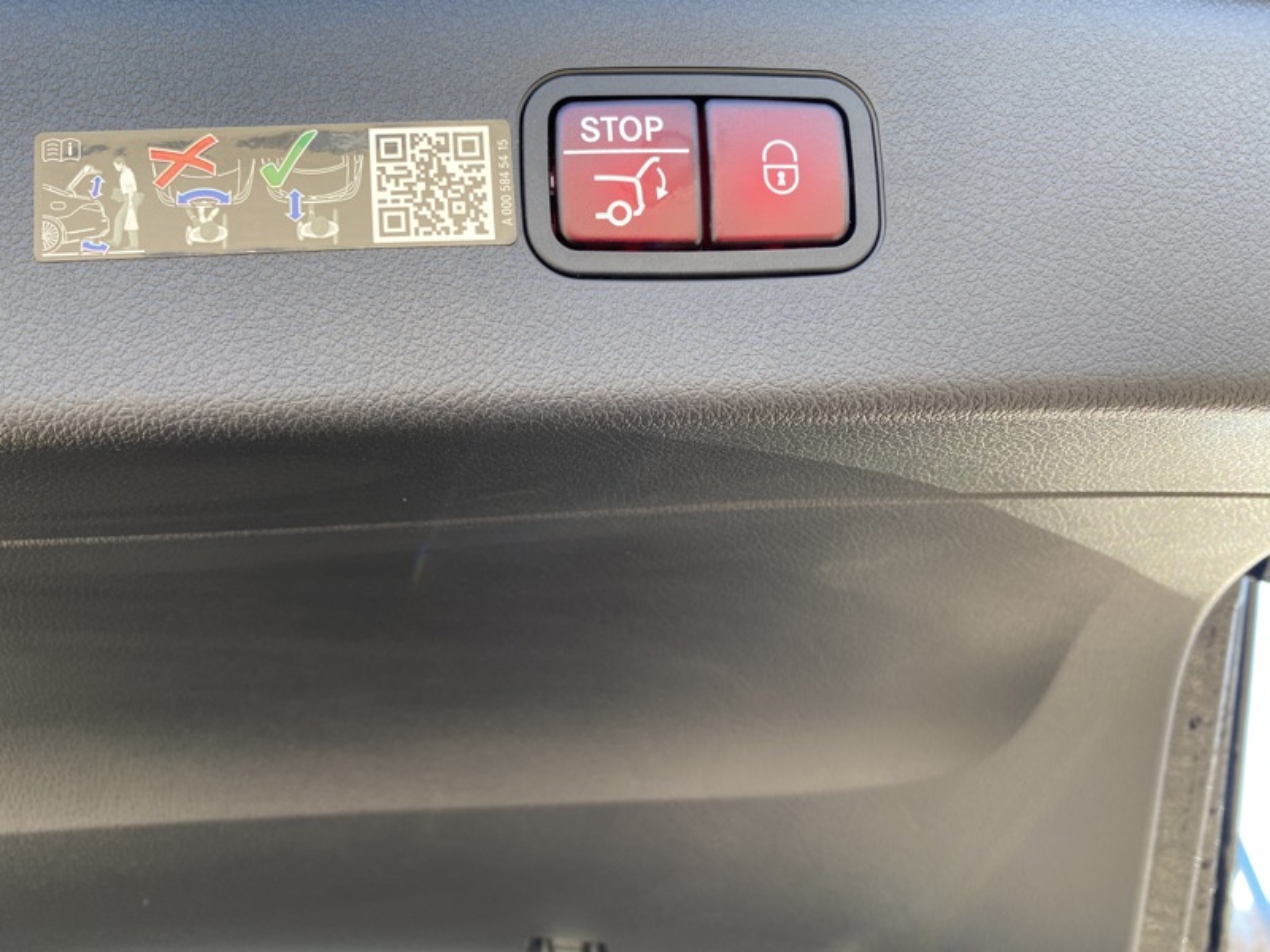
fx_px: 954
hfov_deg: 67.3
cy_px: 476
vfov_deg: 53.1
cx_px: 635
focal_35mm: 26
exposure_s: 1/121
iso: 40
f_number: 1.8
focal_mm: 4.25
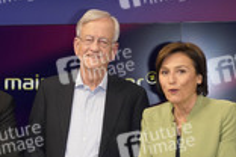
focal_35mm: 113
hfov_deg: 17.4
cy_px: 104
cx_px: -36
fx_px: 741
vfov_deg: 12.1
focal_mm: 39
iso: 2000
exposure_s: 1/160
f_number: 5.6
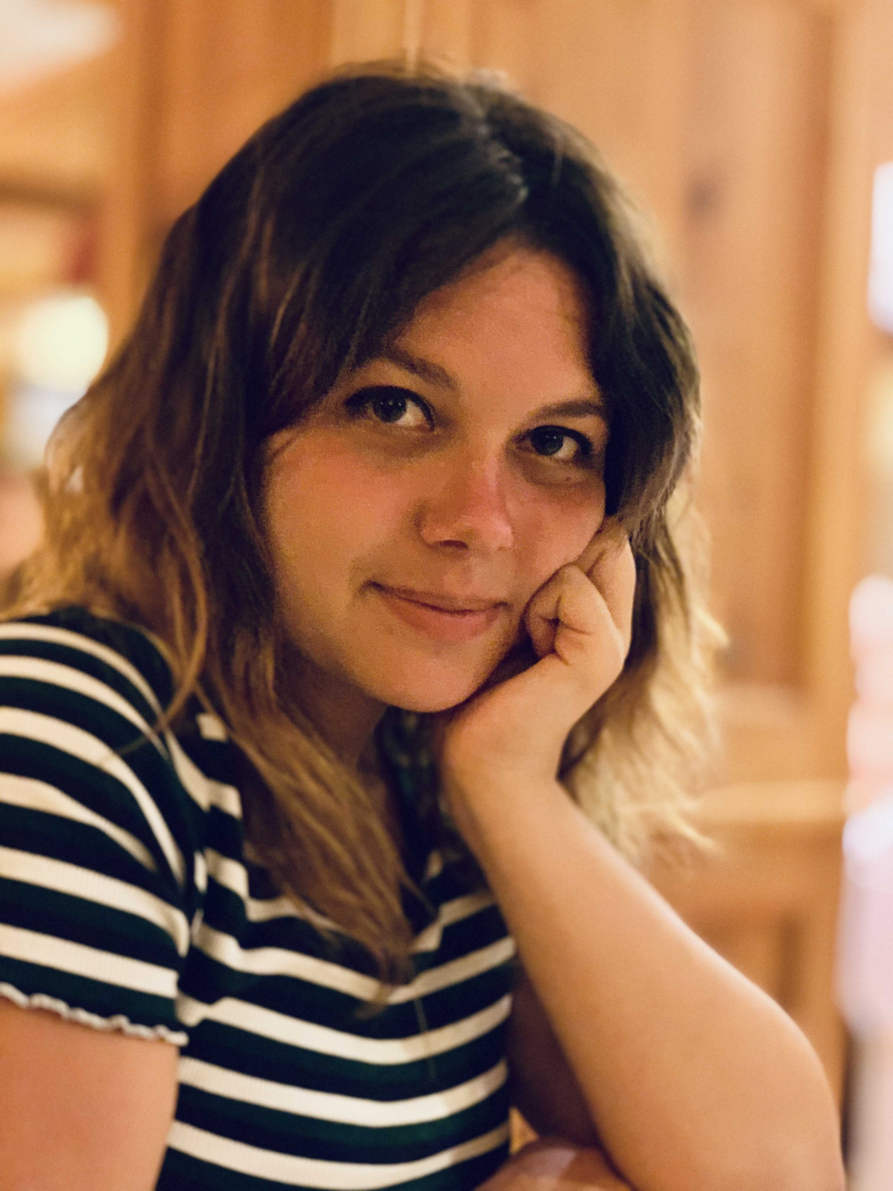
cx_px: 446
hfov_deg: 28.0
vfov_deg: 36.8
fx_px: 1789
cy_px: 596
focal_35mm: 52
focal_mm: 6
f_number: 2.4
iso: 640
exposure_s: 1/25
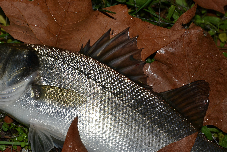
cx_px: 90
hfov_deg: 16.5
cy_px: 64
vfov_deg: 11.1
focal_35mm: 124
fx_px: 782
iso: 100
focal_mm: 50
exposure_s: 1/60
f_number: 5
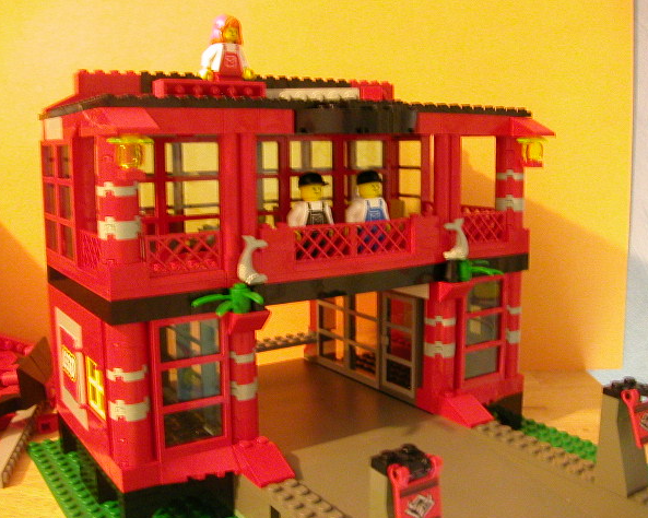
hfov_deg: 46.9
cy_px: 261
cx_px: 321
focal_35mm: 39
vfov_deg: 38.2
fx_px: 748
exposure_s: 1/2
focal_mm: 5.6
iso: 400
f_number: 2.7
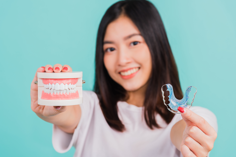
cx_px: 118
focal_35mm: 105
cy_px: 78
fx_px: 689
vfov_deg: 13.1
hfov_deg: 19.5
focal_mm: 105
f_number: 8
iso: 200
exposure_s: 1/160
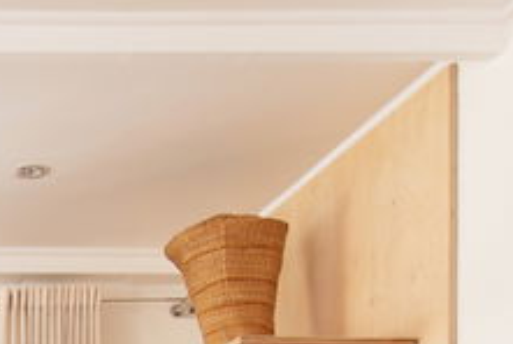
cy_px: 701
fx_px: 1156
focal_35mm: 81
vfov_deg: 14.1
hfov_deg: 20.6
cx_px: -295
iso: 100
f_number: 7.1
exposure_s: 1/8
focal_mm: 16
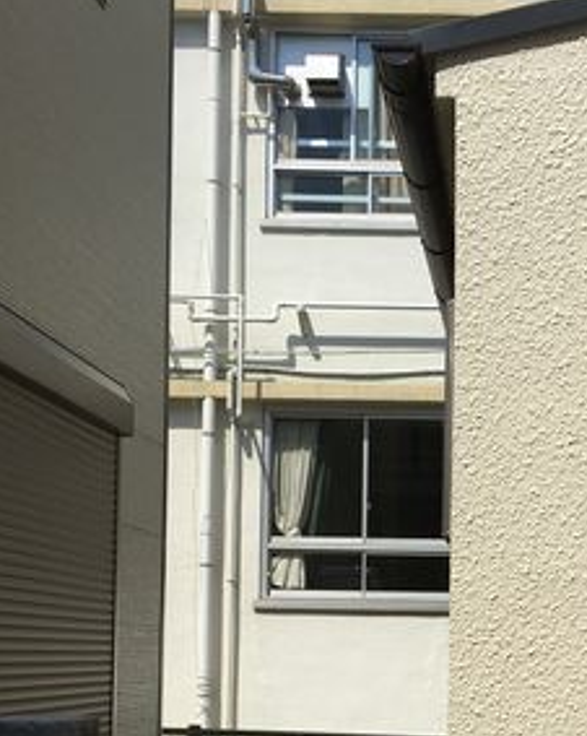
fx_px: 1304
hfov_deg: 24.6
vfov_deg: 30.4
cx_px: 535
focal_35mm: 60
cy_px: 624
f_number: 2.2
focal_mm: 4.15
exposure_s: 1/2849
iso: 25
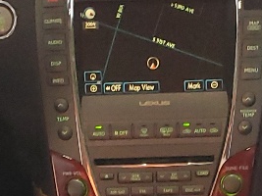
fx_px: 1180
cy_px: 399
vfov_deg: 8.9
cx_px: 197
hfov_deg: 12.6
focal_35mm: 156
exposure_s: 1/30
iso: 290
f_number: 1.5
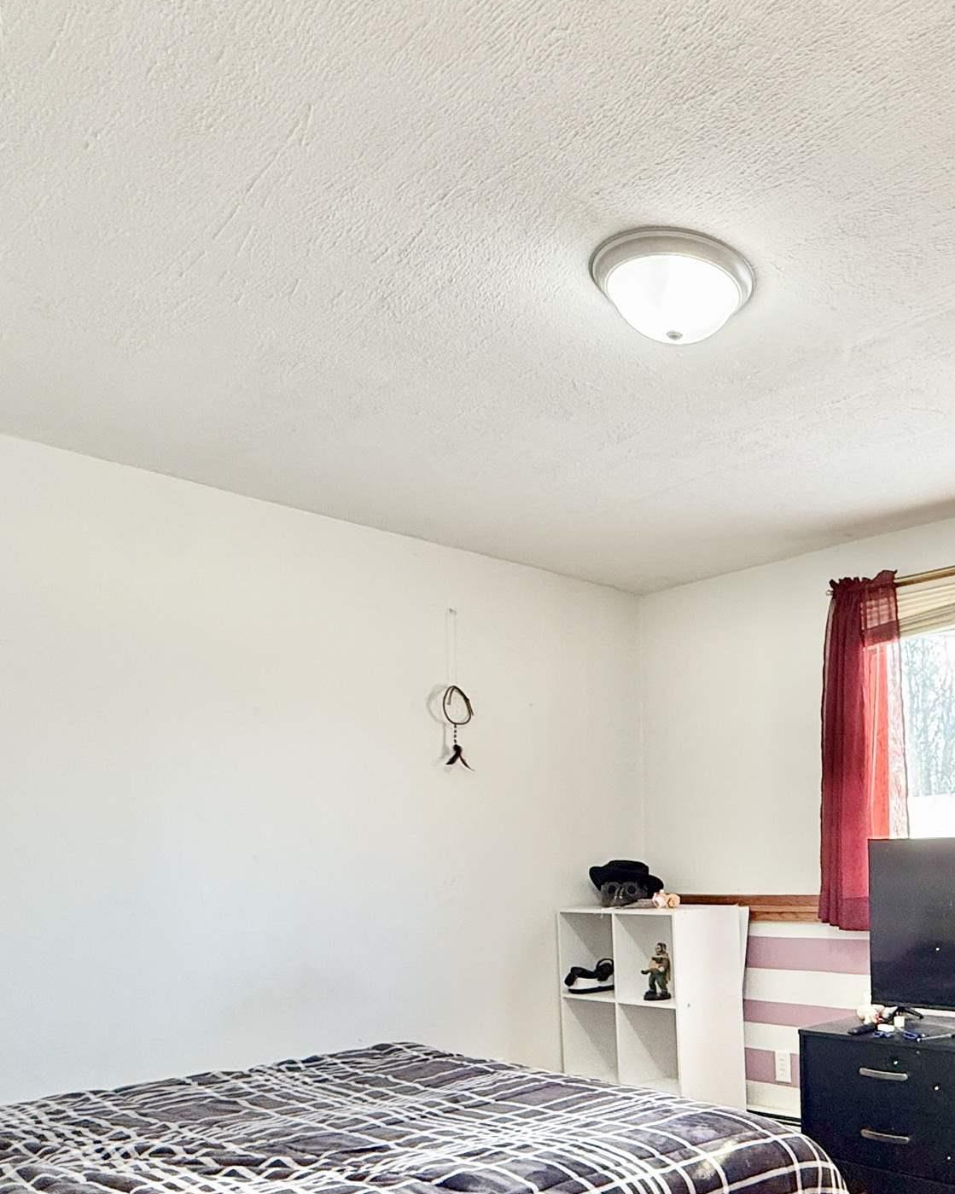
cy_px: 879
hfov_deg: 43.9
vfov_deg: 56.2
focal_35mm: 30
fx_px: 1060
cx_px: 874
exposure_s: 1/99
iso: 160
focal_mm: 2.22
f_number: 2.2
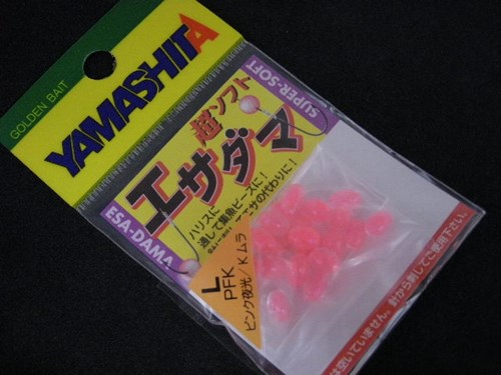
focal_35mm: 49
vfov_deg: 29.7
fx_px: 709
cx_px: 250
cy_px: 188
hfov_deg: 38.9
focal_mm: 7.9
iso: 400
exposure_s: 1/43.4
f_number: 3.2
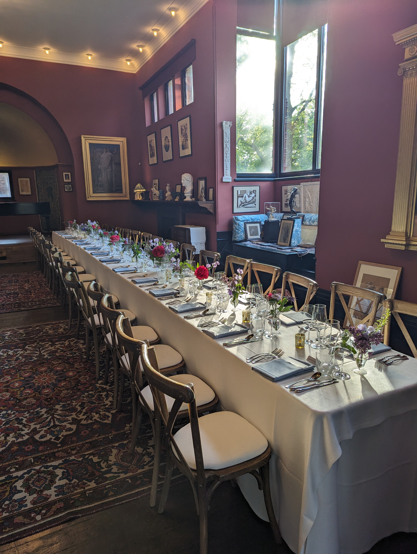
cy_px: 277
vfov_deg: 71.5
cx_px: 208
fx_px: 385
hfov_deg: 56.9
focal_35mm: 24
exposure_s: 1/198
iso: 50
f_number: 1.85
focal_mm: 6.81
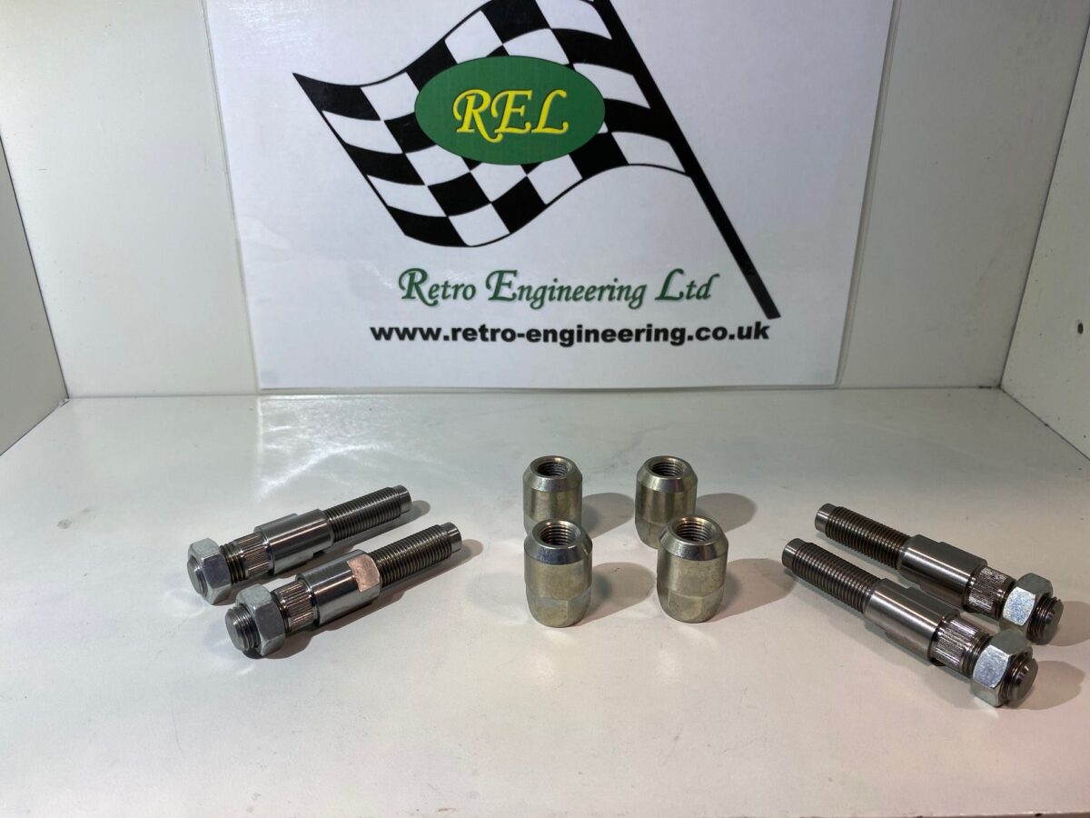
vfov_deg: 53.1
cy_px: 409
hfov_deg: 67.3
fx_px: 819
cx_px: 545
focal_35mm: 26
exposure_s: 1/100
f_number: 1.8
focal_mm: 4.25
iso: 50
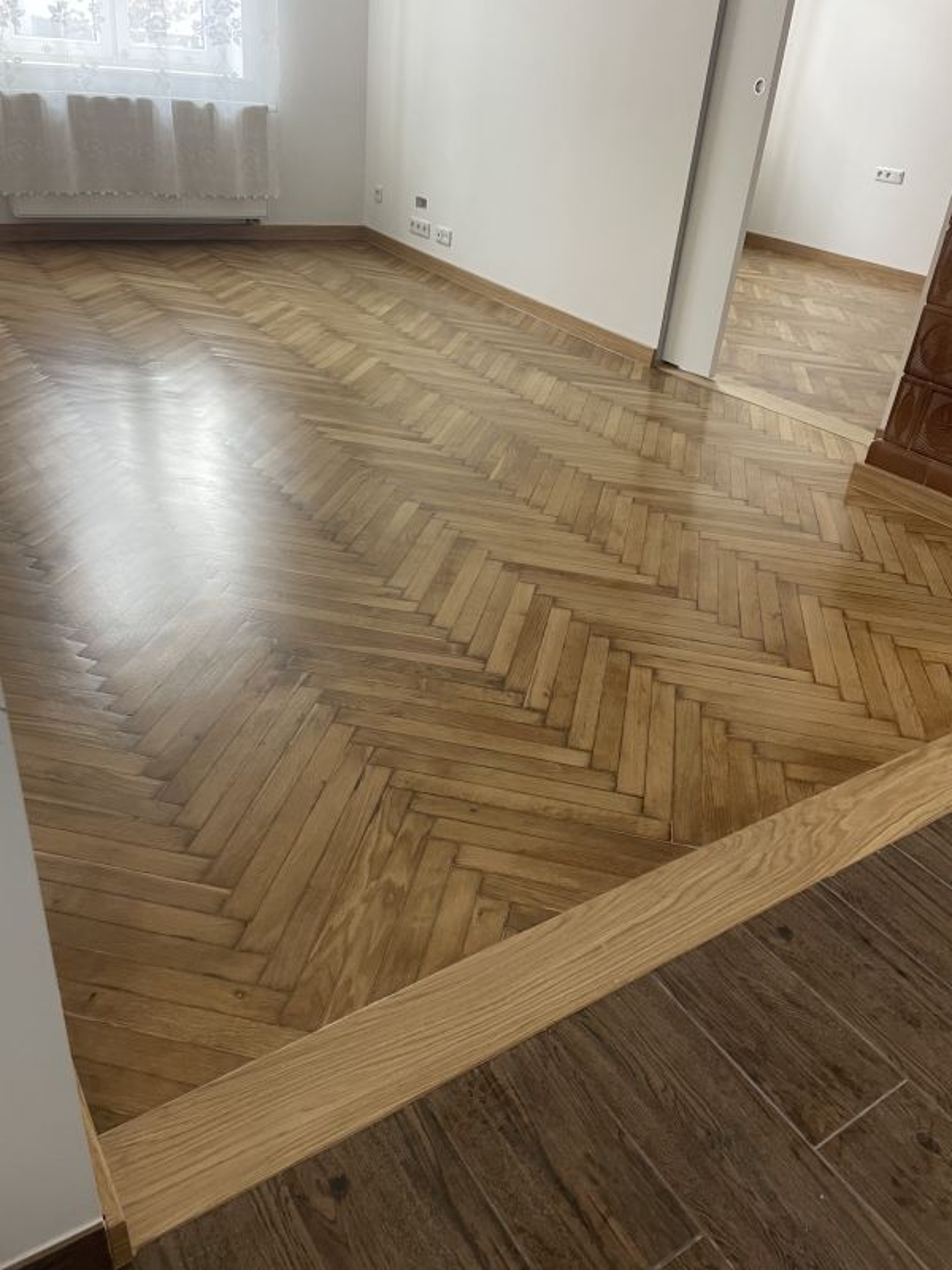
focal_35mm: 26
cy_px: 635
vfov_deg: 67.3
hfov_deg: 53.1
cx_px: 476
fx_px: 953
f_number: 1.6
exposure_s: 1/60
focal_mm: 4.2
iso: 200
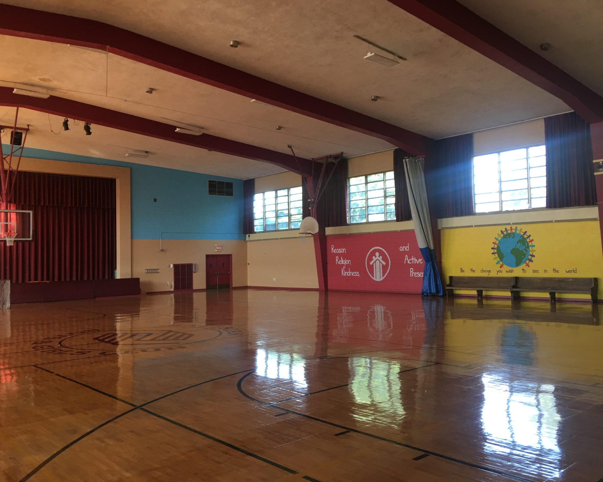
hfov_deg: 57.2
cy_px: 238
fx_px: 553
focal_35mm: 31
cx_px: 311
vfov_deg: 47.1
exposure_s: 1/15
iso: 32
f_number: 2.2
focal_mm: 4.15
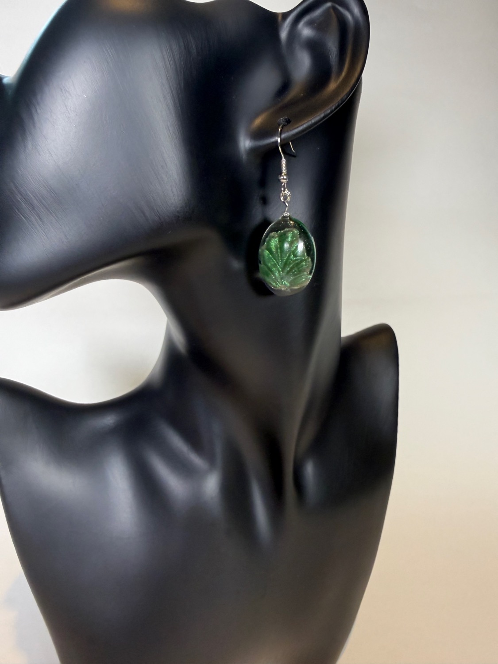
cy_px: 332
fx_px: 460
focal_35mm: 24
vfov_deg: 71.6
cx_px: 249
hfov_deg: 56.8
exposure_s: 1/120
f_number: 2.2
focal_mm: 2.22
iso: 250
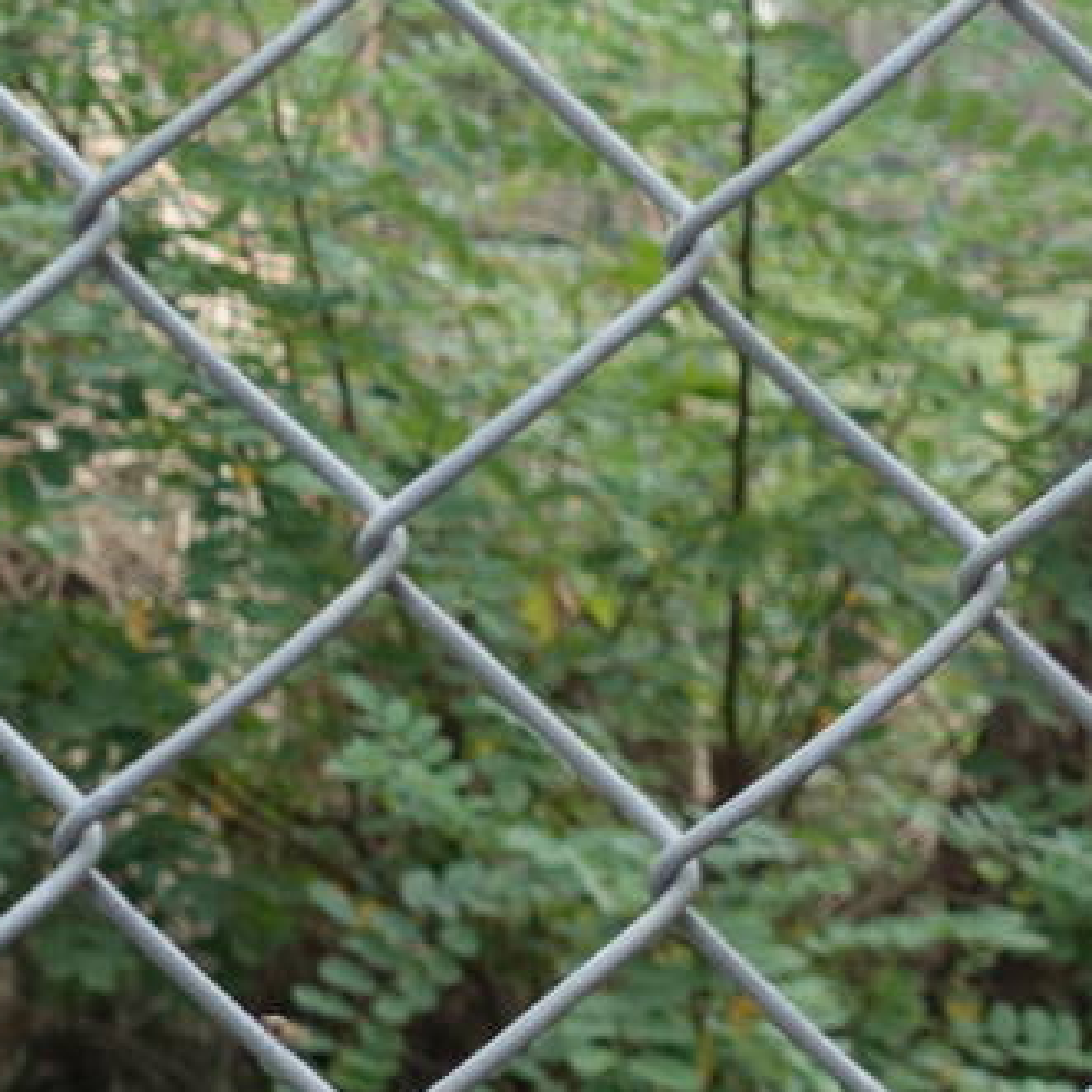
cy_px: -226
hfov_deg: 8.7
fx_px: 6888
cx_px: -897
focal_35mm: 193
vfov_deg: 9.0
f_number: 3.5
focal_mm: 17.06
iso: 125
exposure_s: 1/80
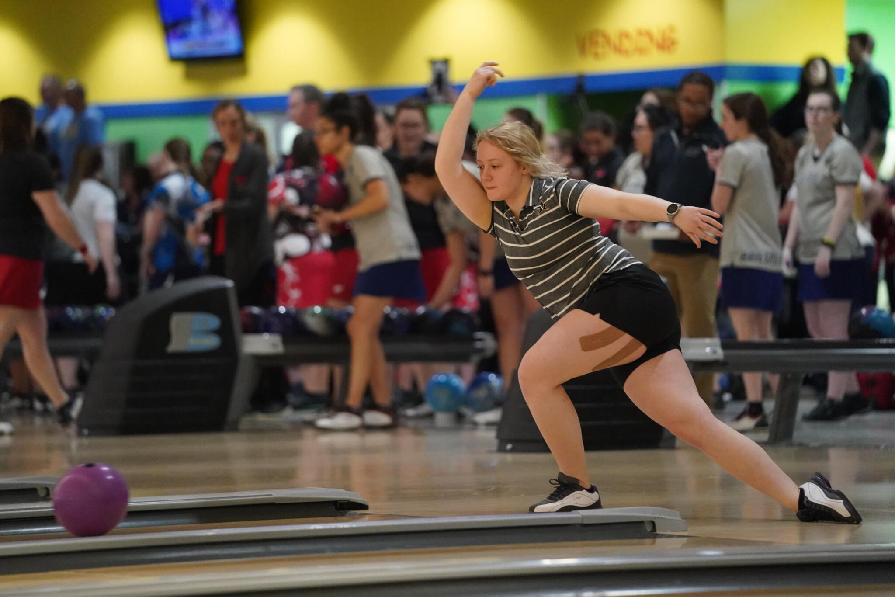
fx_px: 4699
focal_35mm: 189
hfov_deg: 10.9
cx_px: 448
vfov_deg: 7.3
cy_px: 298
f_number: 2.8
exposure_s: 1/400
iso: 8000
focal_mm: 189
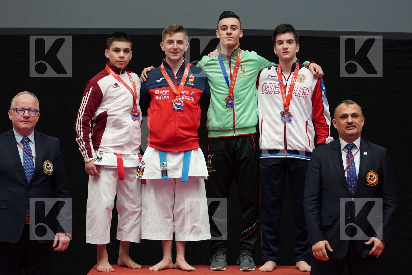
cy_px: 138
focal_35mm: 105
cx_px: 206
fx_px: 1202
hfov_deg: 19.5
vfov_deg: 13.0
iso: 1000
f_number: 2.8
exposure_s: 1/320
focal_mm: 70
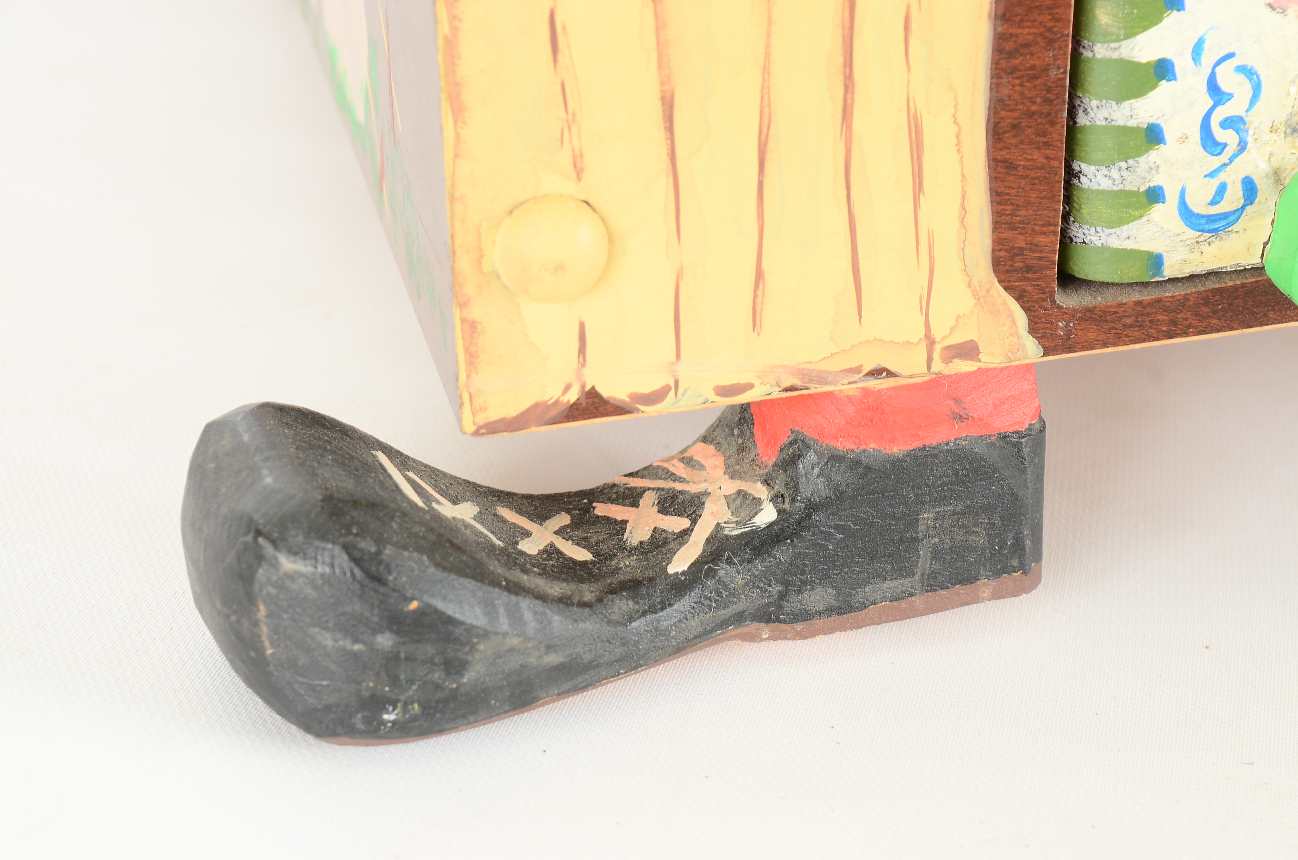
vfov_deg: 16.5
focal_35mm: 82
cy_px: 430
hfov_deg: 24.7
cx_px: 649
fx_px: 2968
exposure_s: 1/60
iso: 320
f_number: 10
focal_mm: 55
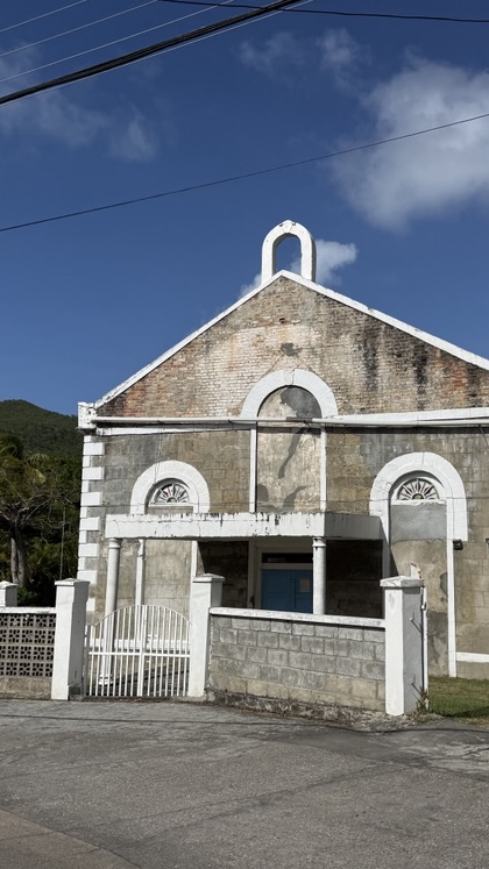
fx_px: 807
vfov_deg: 56.6
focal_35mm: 35
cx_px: 338
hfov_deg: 33.3
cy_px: 435
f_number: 1.78
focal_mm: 6.76
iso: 80
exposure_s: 1/11905
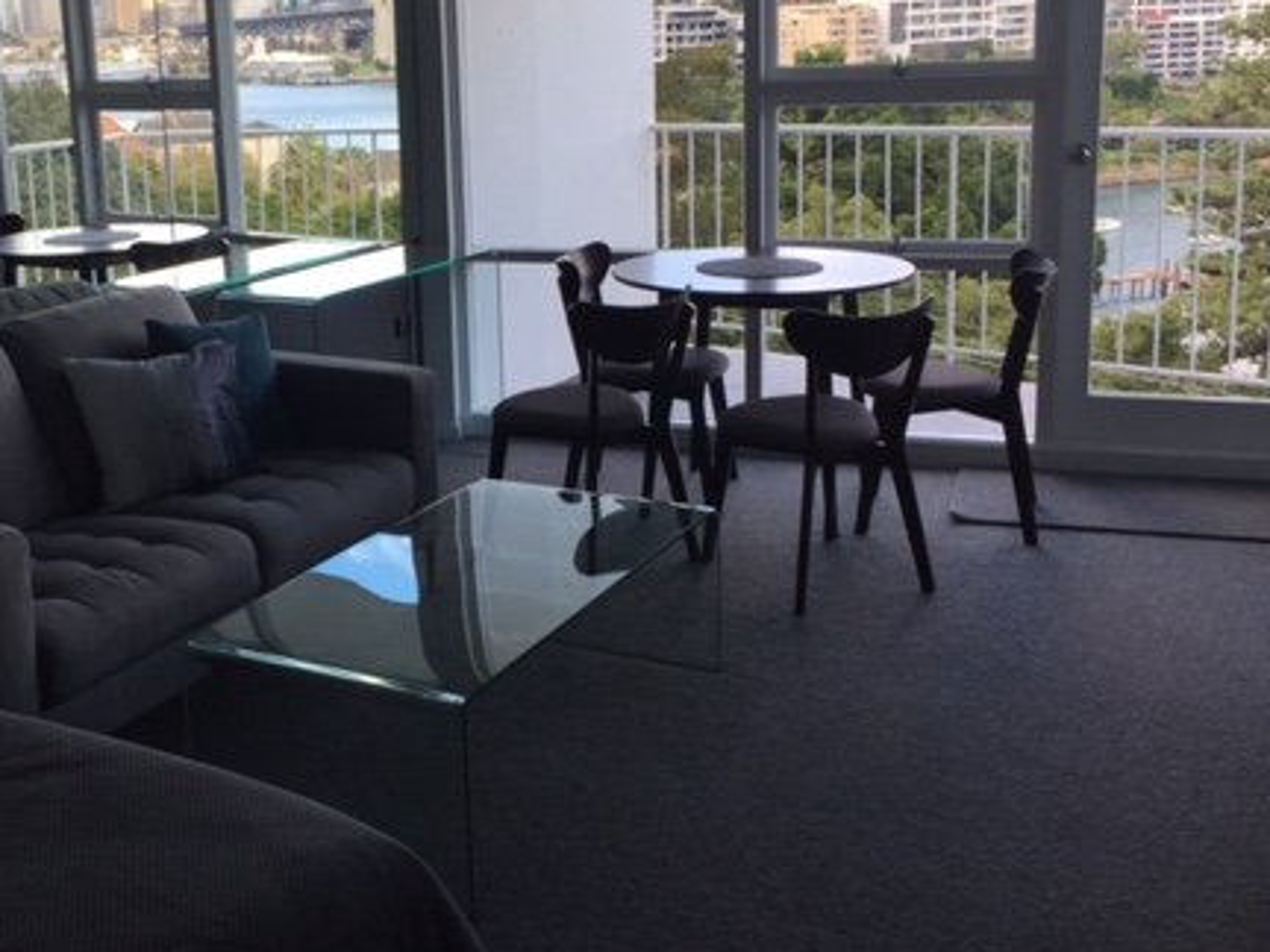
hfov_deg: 43.4
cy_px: 373
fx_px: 1578
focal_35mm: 43
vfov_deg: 33.5
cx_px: 447
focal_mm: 4.15
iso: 32
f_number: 2.2
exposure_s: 1/214
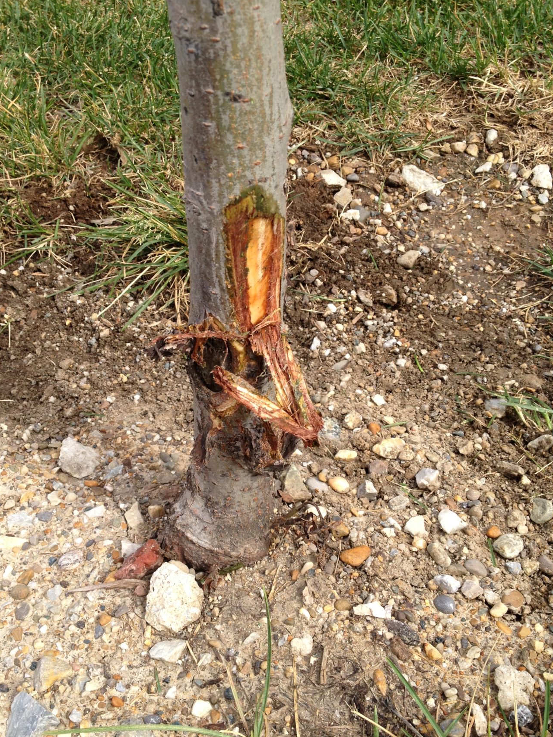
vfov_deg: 44.8
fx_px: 895
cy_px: 386
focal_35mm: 42
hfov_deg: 34.3
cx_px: 238
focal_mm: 4.28
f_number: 2.4
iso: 50
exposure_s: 1/1004
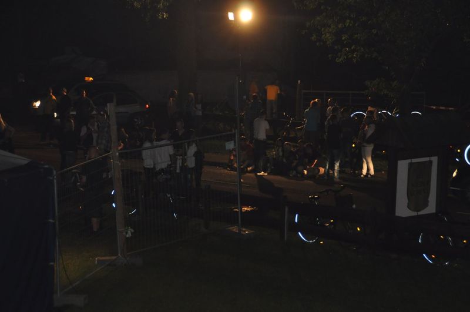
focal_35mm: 108
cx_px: 235
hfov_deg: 19.0
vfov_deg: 12.6
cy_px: 156
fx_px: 1408
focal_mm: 72
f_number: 5.3
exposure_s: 1/60
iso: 800
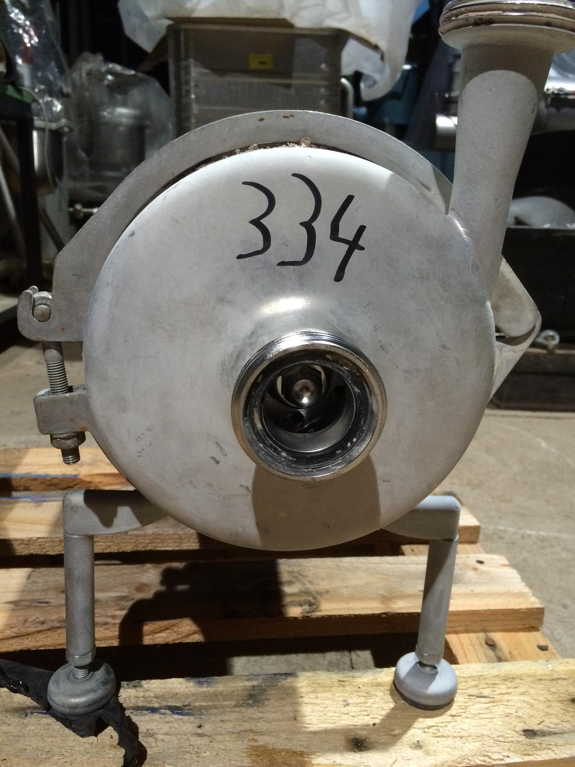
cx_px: 288
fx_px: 642
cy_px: 384
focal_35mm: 29
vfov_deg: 61.7
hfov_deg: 48.2
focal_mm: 4.15
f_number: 2.2
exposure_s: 1/33
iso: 320
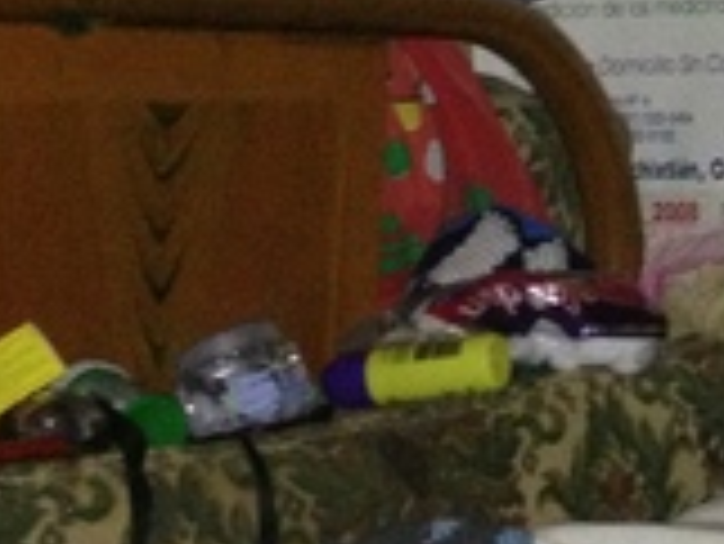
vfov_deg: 10.7
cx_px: 1111
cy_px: 234
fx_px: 2909
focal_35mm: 139
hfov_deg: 13.3
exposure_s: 1/16
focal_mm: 4.28
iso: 320
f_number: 2.4
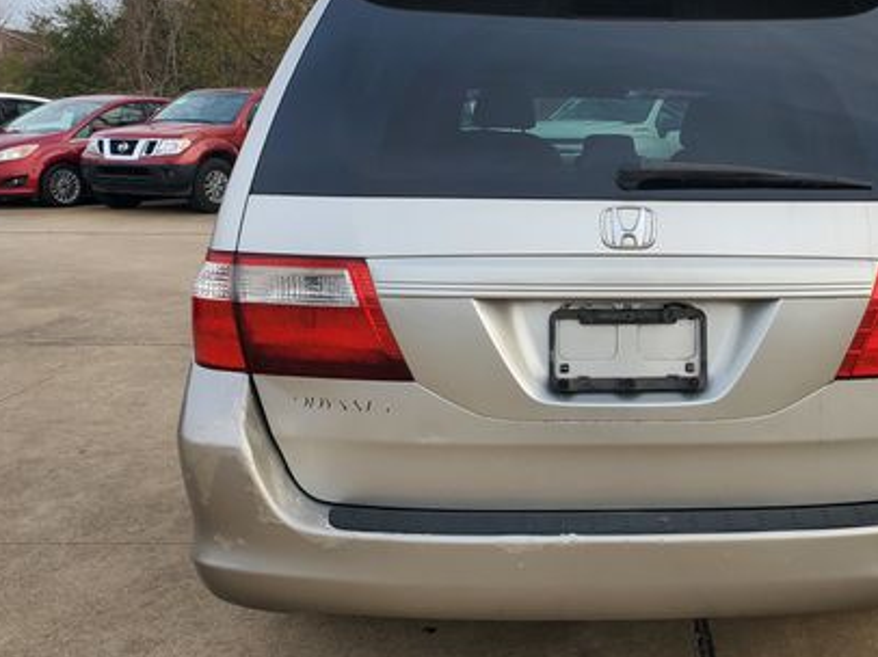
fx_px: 1039
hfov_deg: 44.4
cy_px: 328
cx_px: 647
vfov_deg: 35.1
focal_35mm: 41
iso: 50
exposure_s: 1/292
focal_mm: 4.3
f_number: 2.4
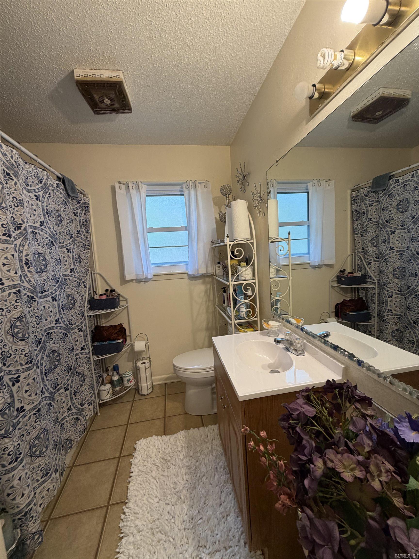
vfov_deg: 102.1
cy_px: 280
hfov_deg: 85.7
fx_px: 226
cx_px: 210
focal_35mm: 14
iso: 160
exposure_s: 1/60
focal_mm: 2.22
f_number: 2.2
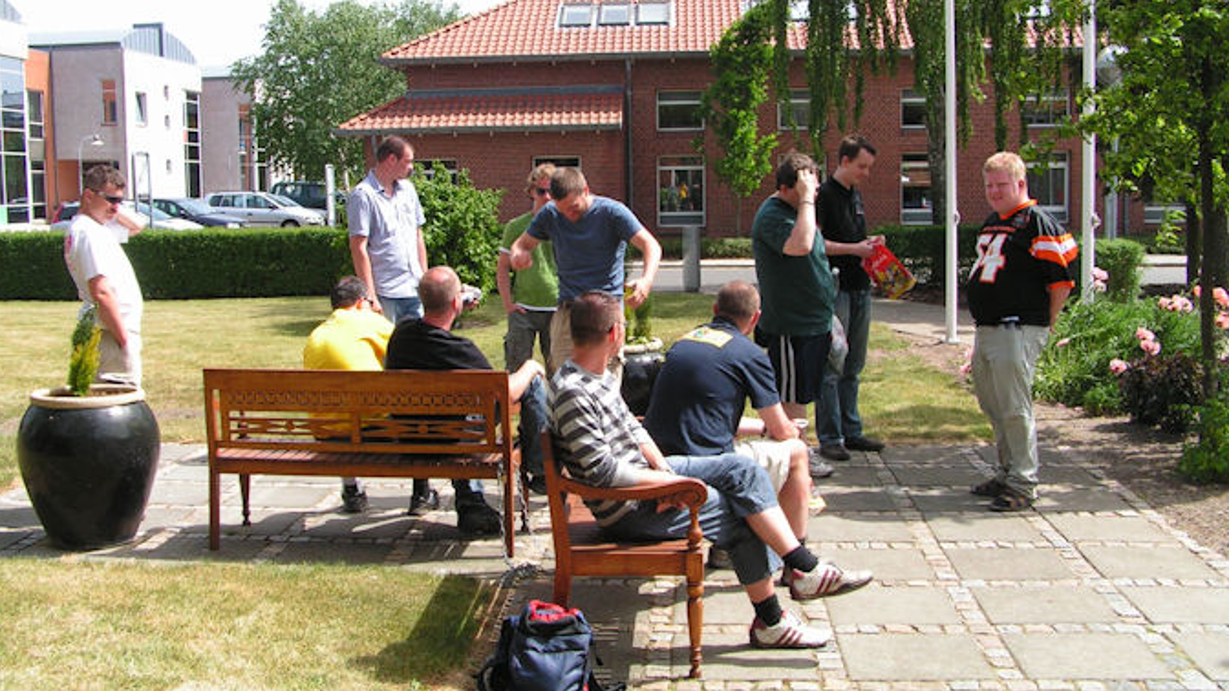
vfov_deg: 28.3
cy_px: 271
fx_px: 1369
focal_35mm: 42
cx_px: 613
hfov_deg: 48.4
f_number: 5.6
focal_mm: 6.3
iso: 50
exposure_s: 1/125
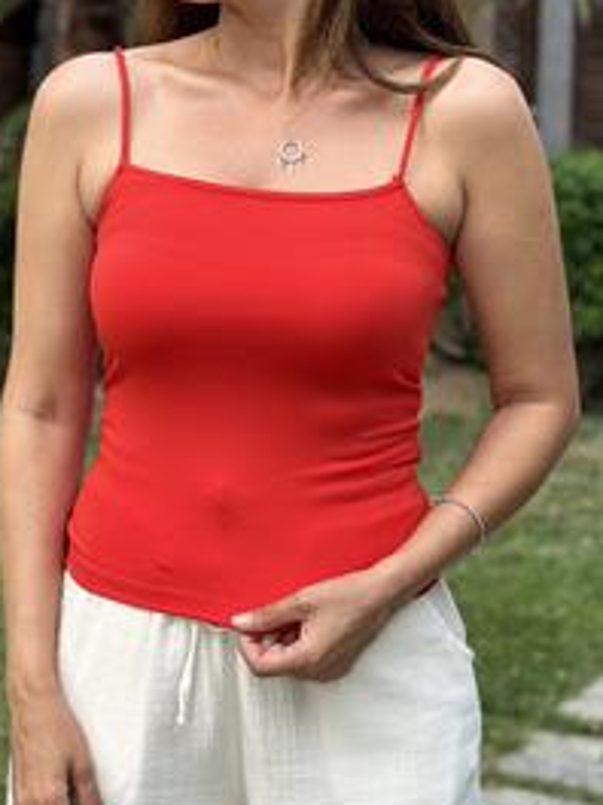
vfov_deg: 21.3
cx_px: 265
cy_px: 302
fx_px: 2137
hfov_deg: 16.1
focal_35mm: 92
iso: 80
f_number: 1.78
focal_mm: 6.86
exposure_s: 1/441
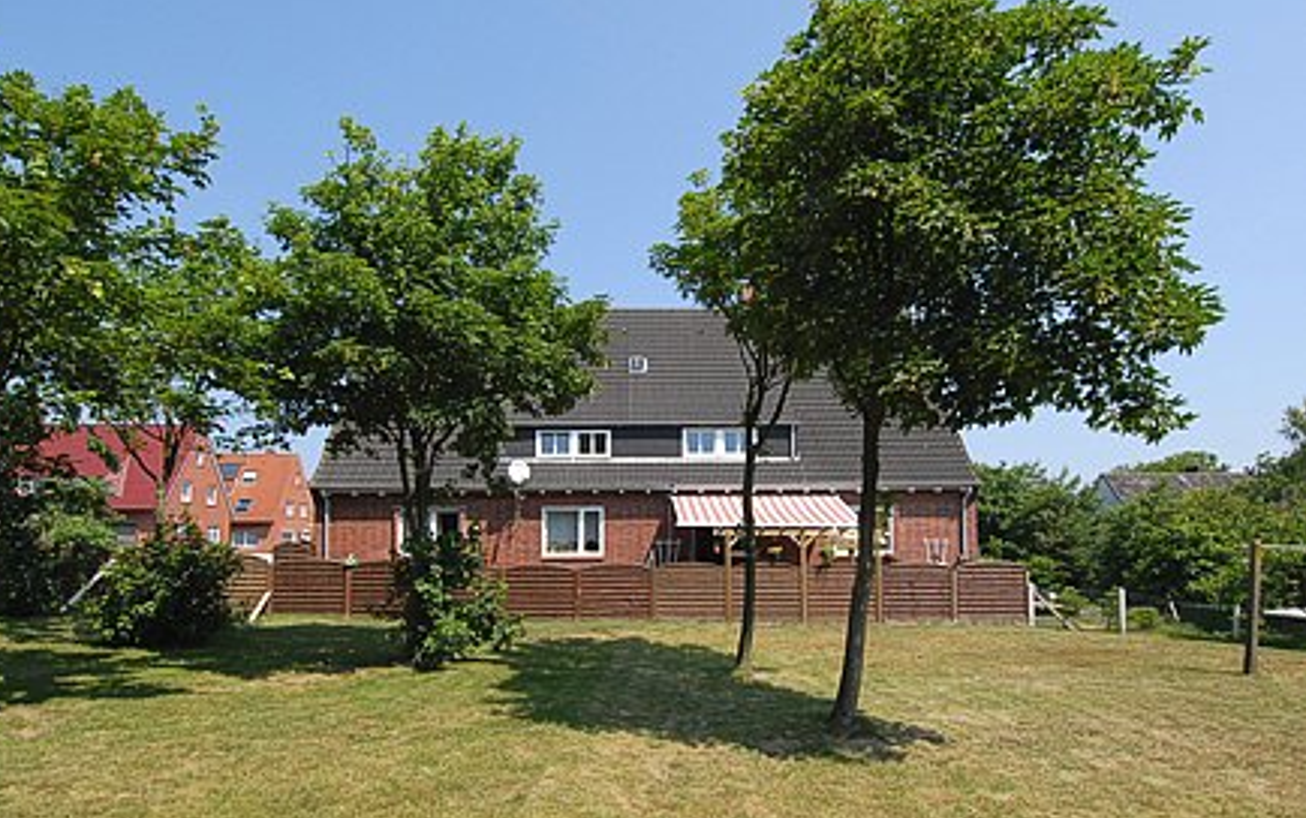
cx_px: 632
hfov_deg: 87.9
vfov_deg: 62.2
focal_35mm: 19
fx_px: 677
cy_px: 379
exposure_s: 1/400
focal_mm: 12
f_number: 10
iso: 400
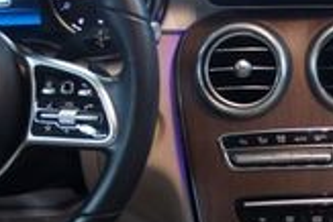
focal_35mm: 106
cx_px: 343
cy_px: 275
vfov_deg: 12.6
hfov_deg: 18.7
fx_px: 981
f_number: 3.5
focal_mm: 18
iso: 640
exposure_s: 1/30
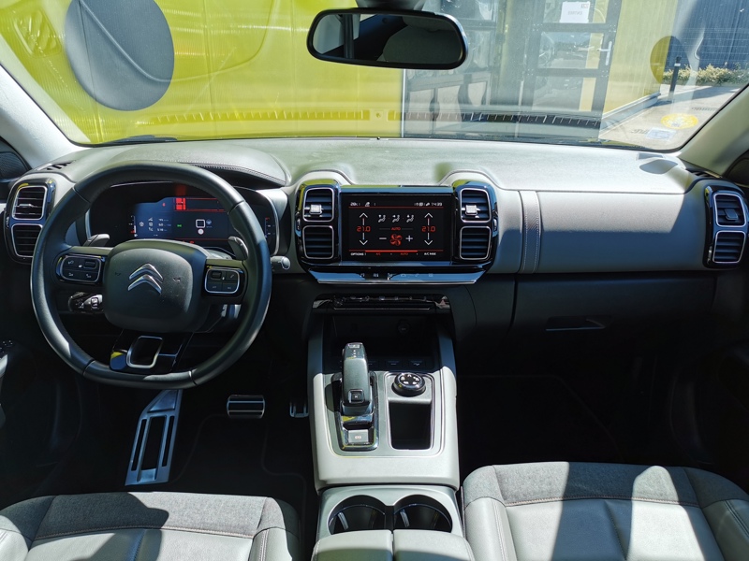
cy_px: 280
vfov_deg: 51.4
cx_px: 374
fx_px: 584
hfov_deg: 65.3
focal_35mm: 27
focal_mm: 5.58
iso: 50
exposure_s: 1/818
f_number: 1.8
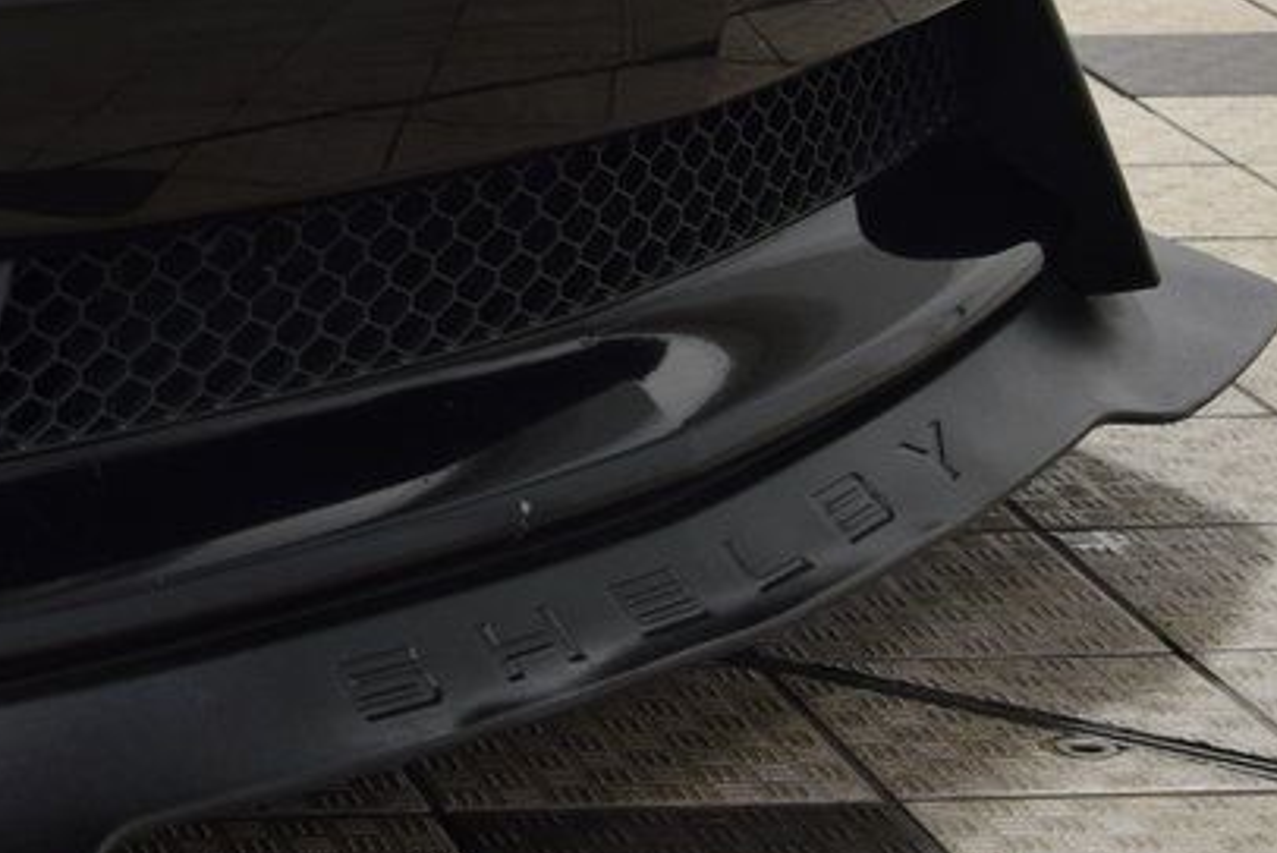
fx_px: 6041
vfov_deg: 8.0
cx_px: -302
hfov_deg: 11.8
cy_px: 112
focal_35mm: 170
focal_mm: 45
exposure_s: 1/15
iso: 500
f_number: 6.3
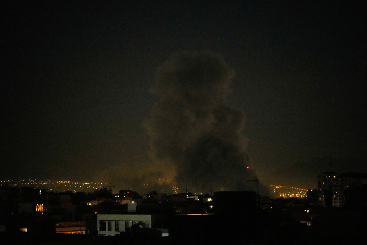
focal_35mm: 168
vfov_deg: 8.2
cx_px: 184
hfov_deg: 12.2
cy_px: 122
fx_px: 1713
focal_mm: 168
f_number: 2.8
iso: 10000
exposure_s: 1/100
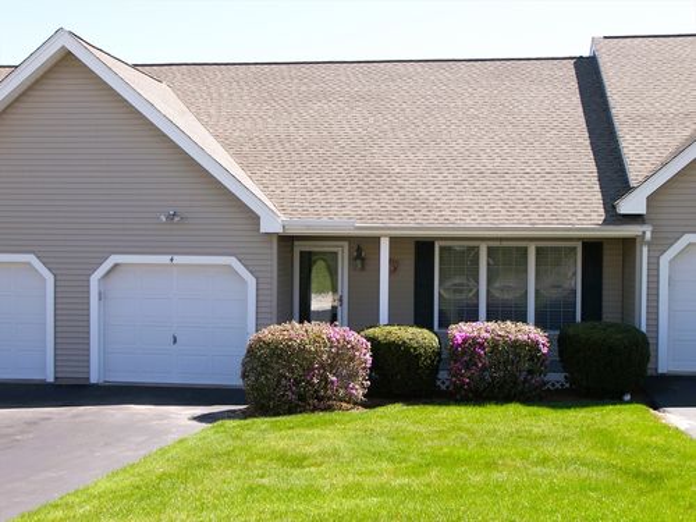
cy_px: 261
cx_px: 348
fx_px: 1046
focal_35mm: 52
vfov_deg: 28.0
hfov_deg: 36.8
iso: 50
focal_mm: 10.8
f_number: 3.6
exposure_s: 1/200
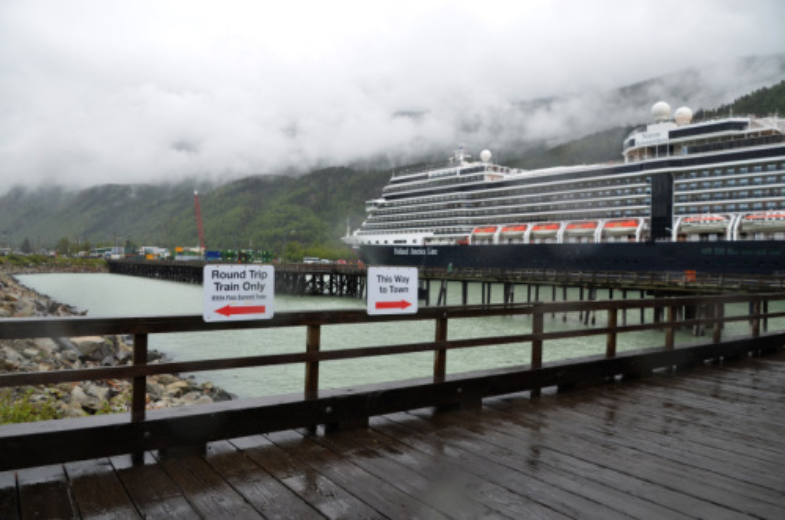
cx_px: 392
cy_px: 260
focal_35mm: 27
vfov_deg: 47.7
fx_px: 587
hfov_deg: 67.5
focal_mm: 18
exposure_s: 1/250
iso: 200
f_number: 8
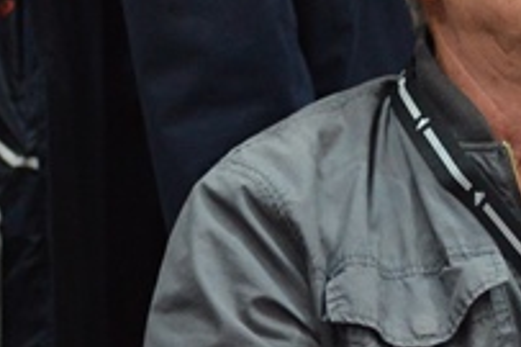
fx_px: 10599
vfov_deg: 1.9
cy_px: -33
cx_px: -295
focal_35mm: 733
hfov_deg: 2.8
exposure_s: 1/320
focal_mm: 145
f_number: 3.5
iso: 2500
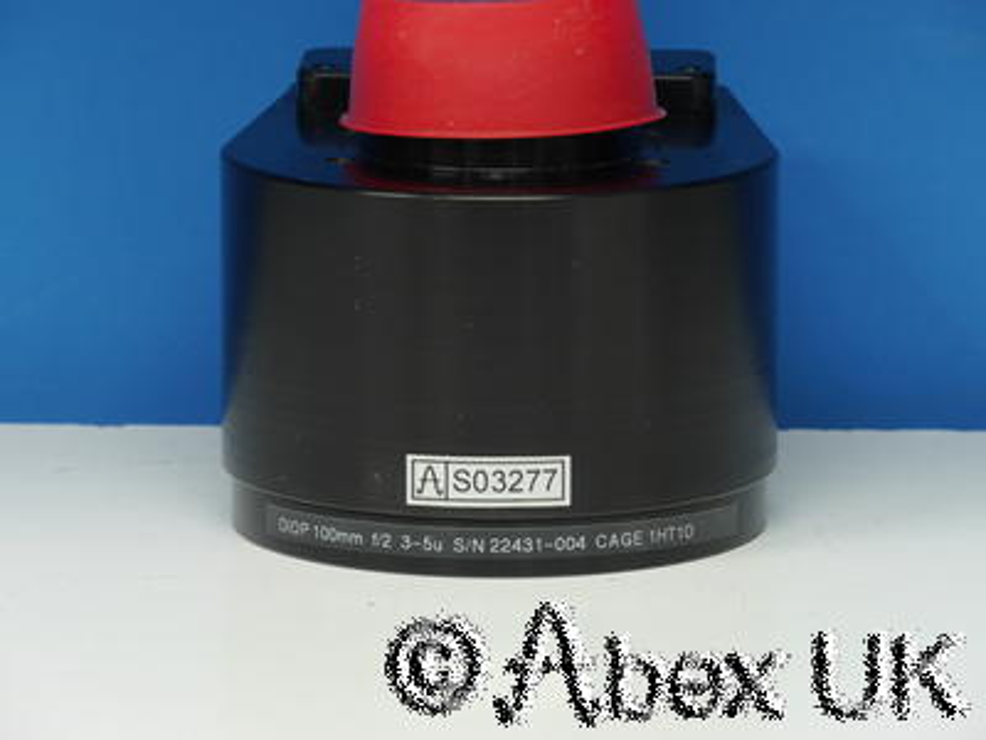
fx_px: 7976
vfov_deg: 5.3
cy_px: 370
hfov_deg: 7.1
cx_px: 493
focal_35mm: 280
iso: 400
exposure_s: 1/5
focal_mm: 140
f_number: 11
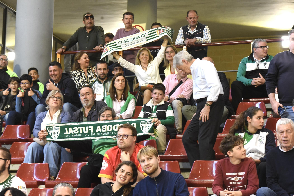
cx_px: 147
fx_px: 858
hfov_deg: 19.4
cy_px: 98
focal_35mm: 105
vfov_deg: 13.1
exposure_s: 1/160
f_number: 6.3
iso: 4500
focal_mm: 105
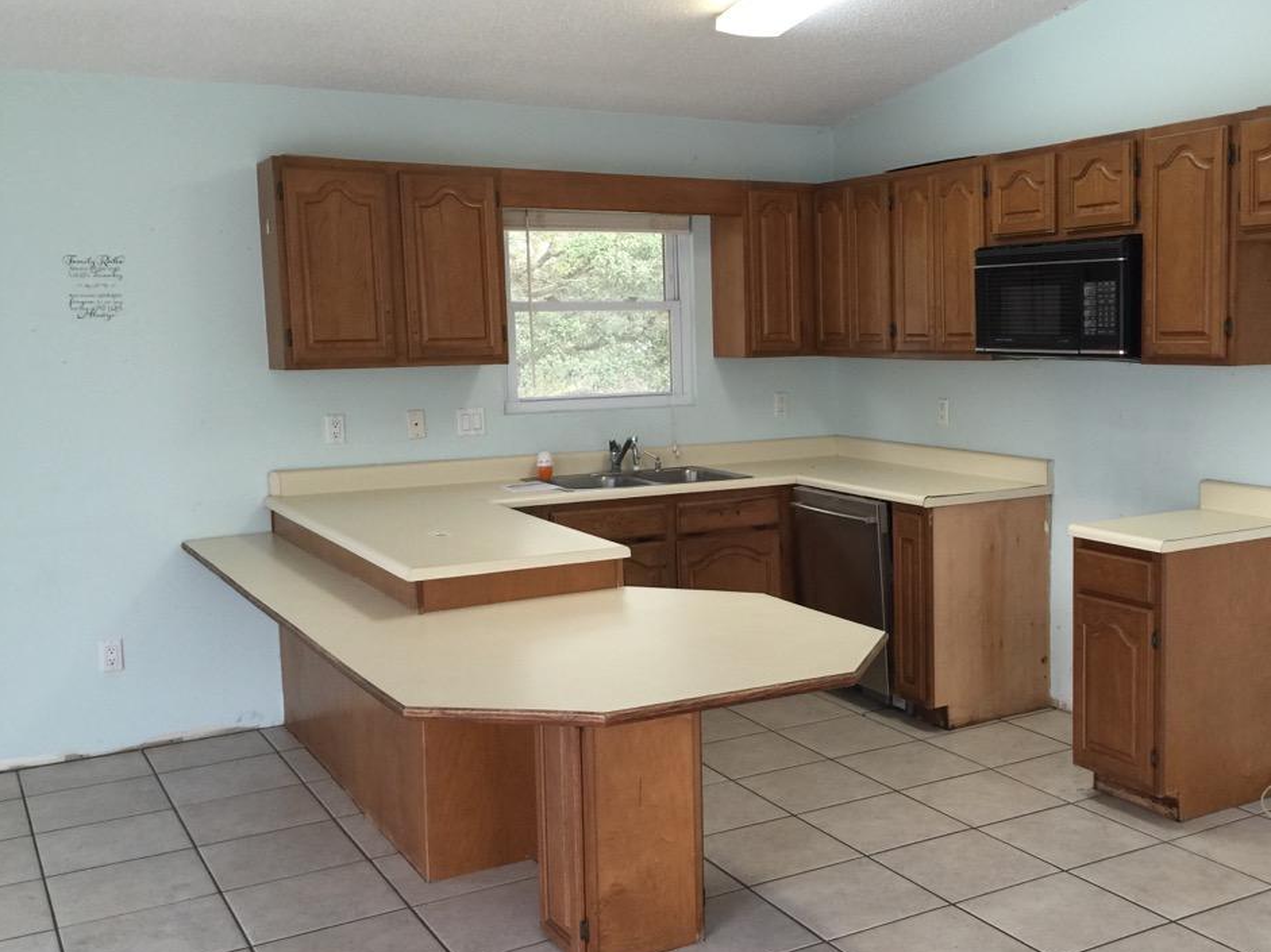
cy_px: 475
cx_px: 806
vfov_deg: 38.6
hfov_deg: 49.6
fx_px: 1358
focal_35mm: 37
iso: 40
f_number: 2.2
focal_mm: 4.15
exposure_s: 1/30
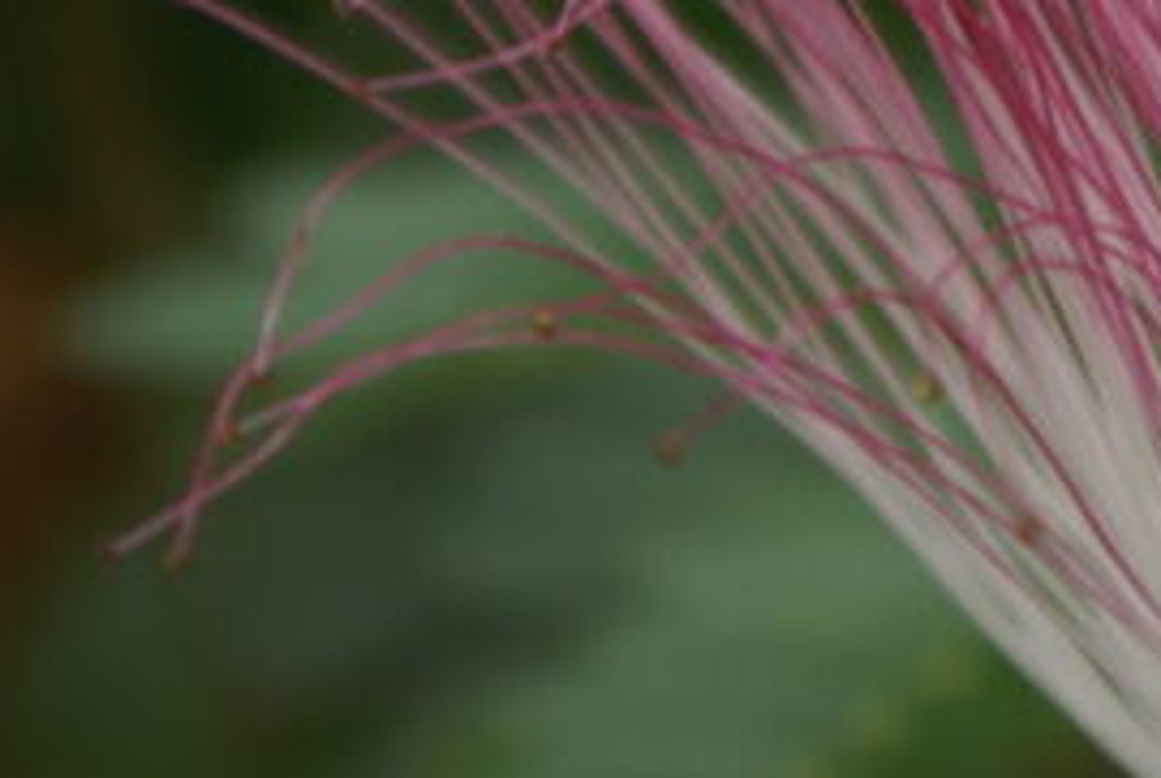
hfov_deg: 4.0
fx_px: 16539
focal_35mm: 512
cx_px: 2012
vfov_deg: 2.7
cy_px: -714
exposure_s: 1/125
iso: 100
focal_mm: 60
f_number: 7.1
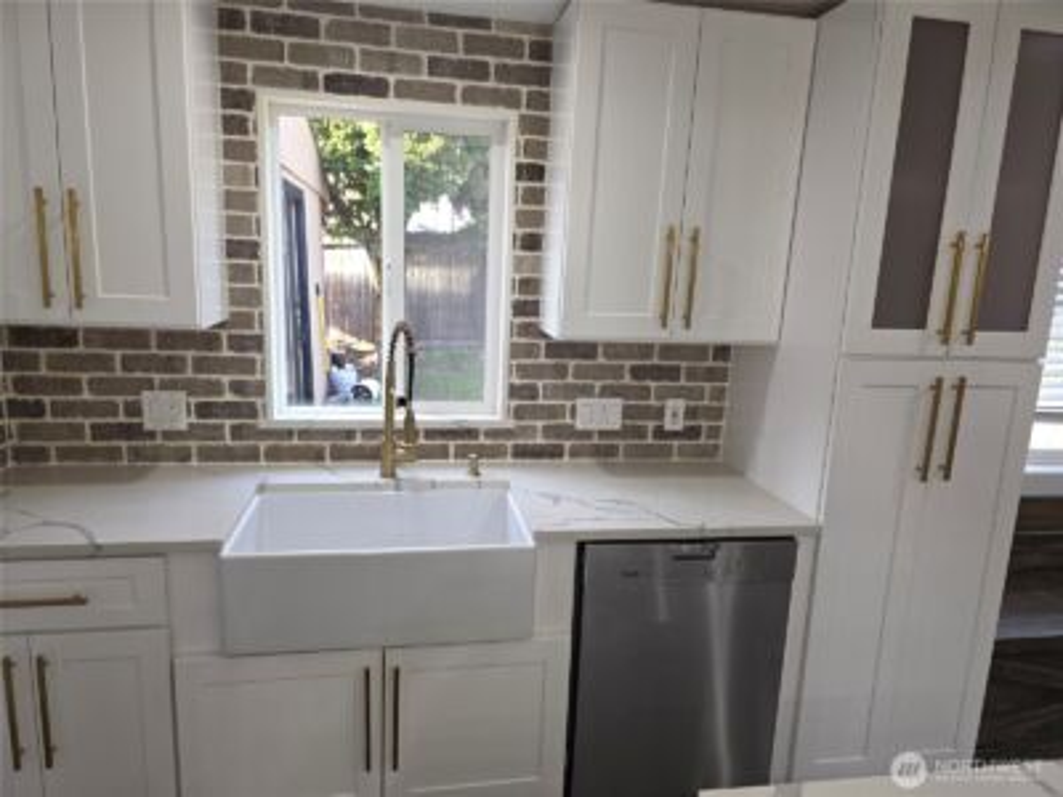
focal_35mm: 23
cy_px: 398
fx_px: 706
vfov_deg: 58.9
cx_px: 532
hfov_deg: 73.9
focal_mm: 6.3
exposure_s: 1/60
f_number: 1.7
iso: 40
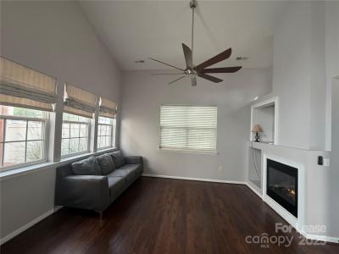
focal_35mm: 14
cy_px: 127
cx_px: 170
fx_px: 137
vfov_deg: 85.7
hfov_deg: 102.1
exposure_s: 1/121
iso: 320
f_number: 2.2
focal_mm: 2.22
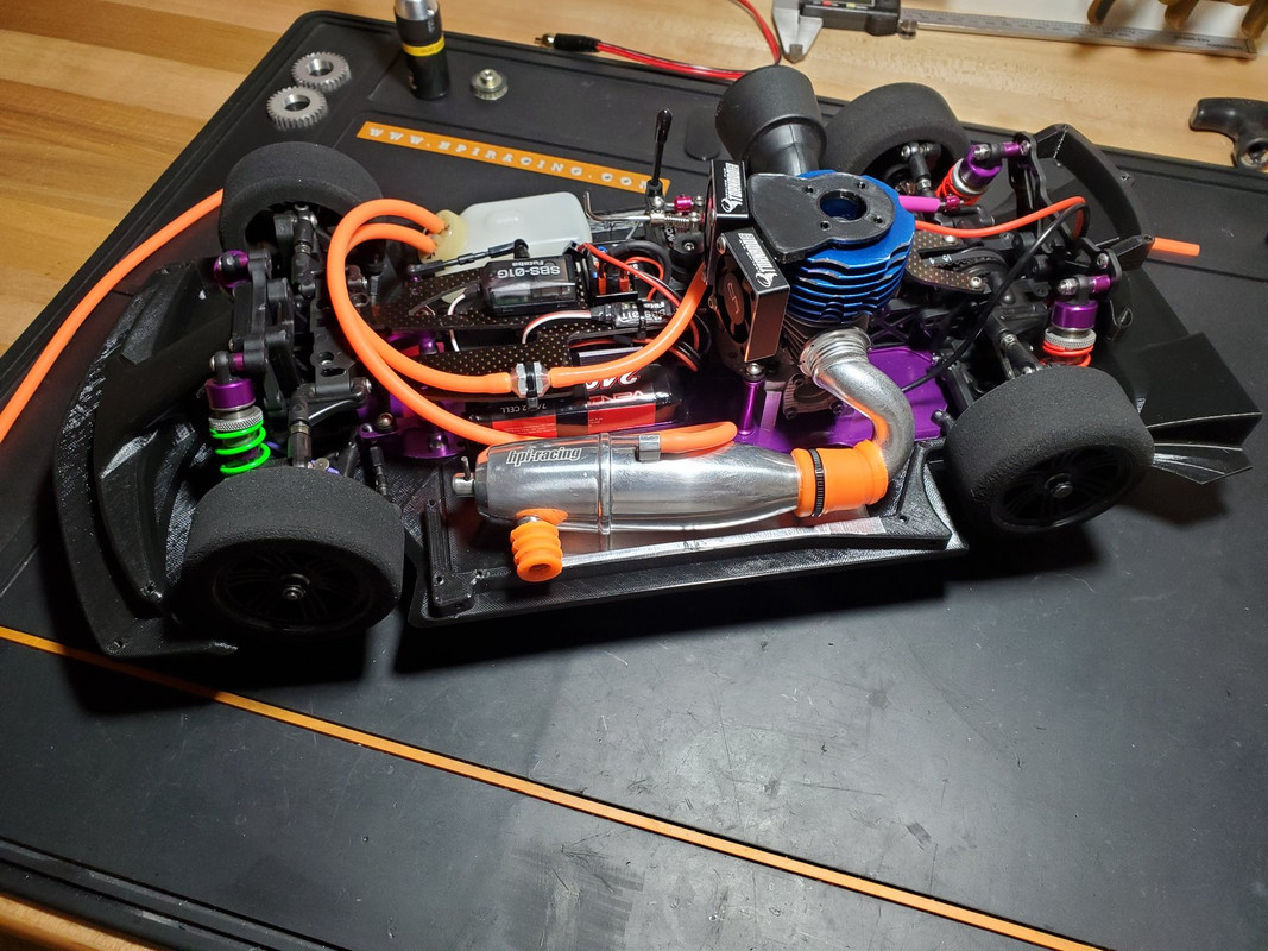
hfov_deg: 67.3
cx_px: 634
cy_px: 476
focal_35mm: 26
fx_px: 952
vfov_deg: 53.1
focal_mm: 4.3
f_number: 2.4
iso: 250
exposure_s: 1/39
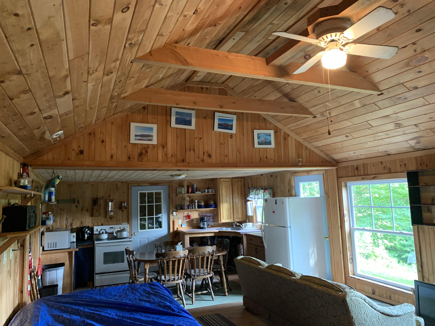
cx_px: 218
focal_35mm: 26
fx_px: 327
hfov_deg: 67.3
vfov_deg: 53.1
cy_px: 163
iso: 400
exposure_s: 1/40
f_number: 1.8
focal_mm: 4.25
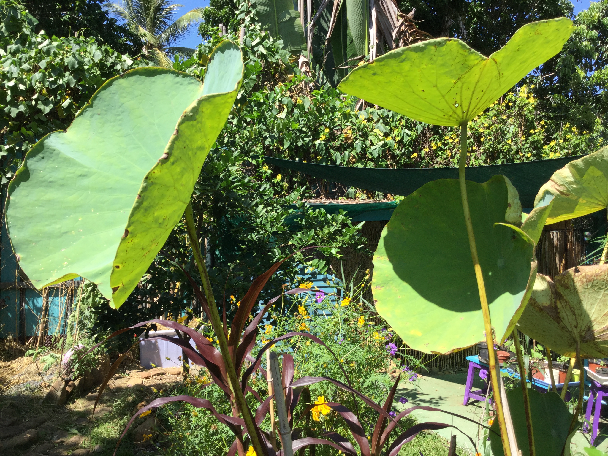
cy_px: 228
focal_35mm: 31
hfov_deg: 58.4
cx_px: 304
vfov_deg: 45.4
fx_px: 544
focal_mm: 3.3
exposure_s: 1/646
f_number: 2.4
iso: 25
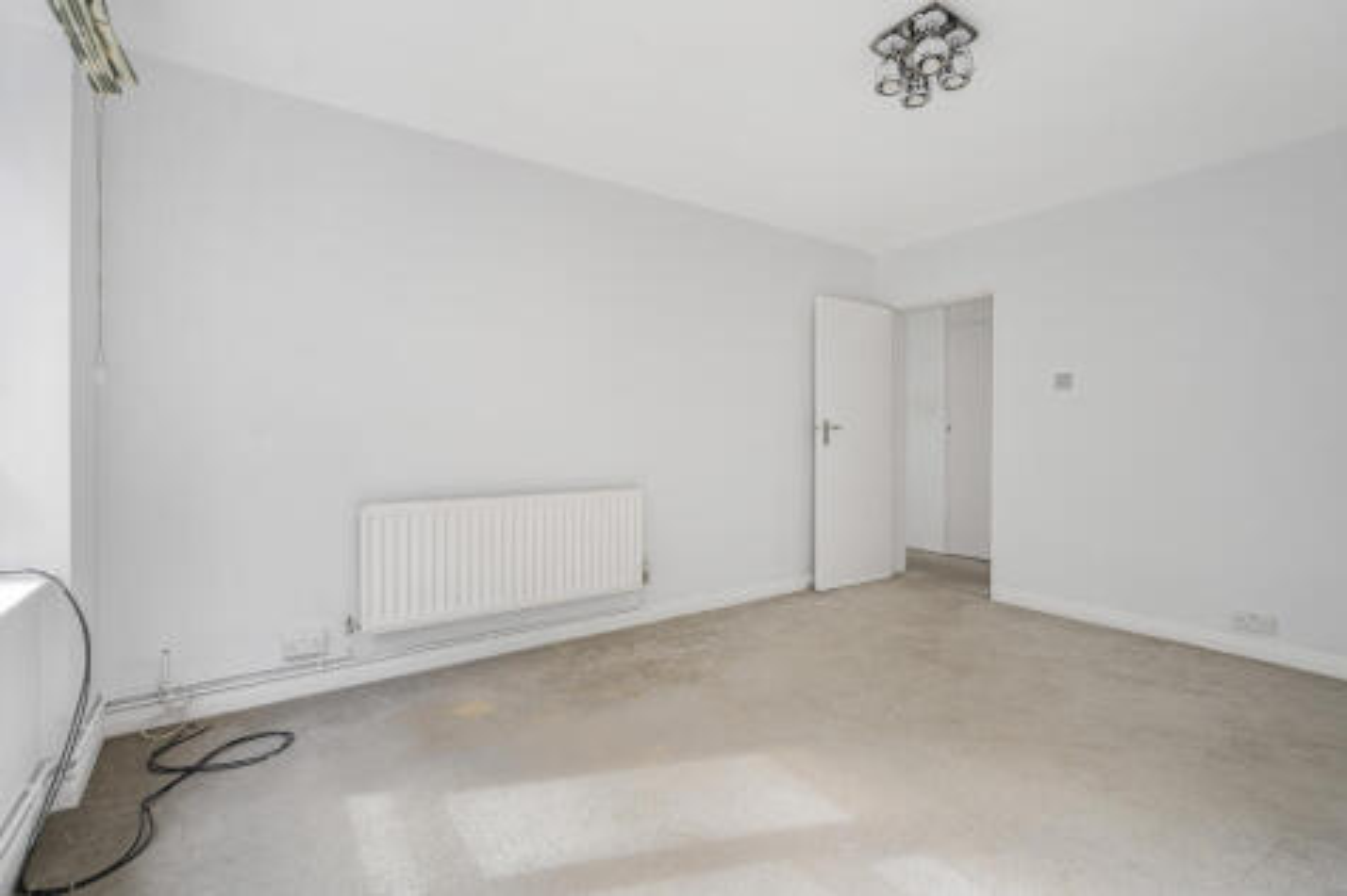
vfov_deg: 73.7
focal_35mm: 16
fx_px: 598
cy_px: 448
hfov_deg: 96.8
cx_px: 674
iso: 250
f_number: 9
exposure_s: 1/10
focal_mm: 16
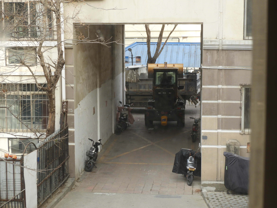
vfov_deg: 18.4
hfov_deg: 24.4
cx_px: 138
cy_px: 104
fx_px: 640
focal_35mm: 80
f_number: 4.5
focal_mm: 14.3
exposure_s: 1/100
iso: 100
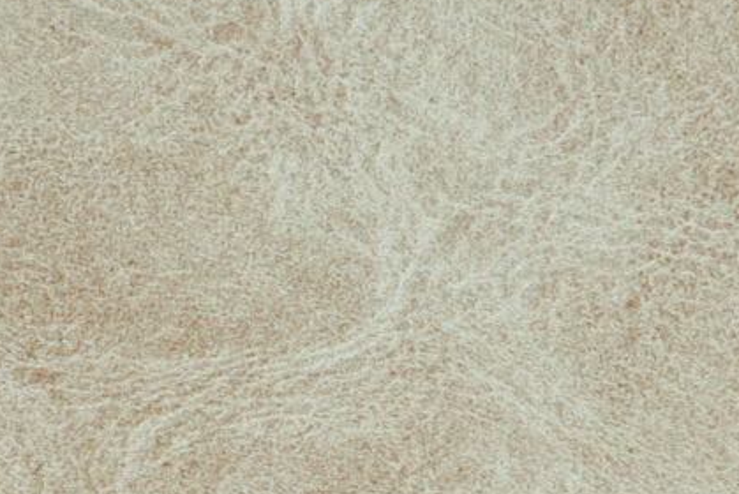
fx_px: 10661
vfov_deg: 2.6
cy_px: -581
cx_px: -1081
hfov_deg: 3.9
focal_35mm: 519
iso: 200
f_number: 10
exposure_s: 1/125
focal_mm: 57
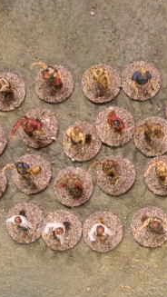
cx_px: 130
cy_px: 149
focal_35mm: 109
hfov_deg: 11.1
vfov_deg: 19.6
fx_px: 858
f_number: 3.7
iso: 200
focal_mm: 10.99
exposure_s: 1/8
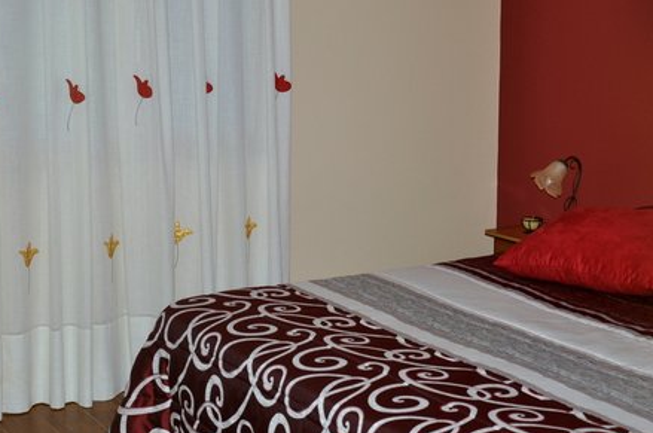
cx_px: 347
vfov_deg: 19.4
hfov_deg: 28.9
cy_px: 194
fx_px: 1267
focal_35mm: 70
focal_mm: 32
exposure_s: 1/60
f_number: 4.2
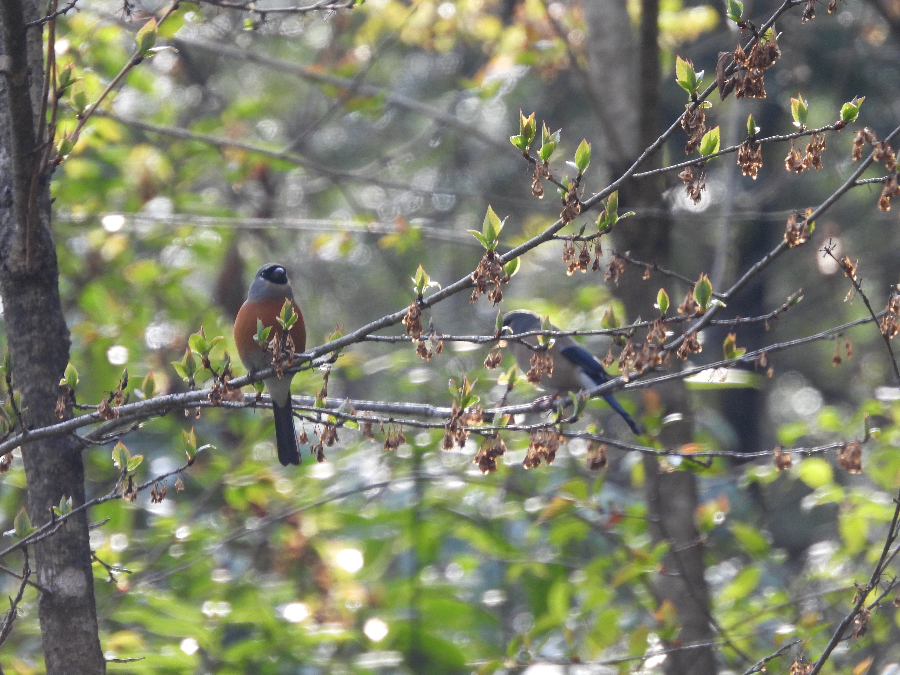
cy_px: 338
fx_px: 26000
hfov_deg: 2.0
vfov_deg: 1.5
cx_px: 450
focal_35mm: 1000
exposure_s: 1/250
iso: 320
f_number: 5.6
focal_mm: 178
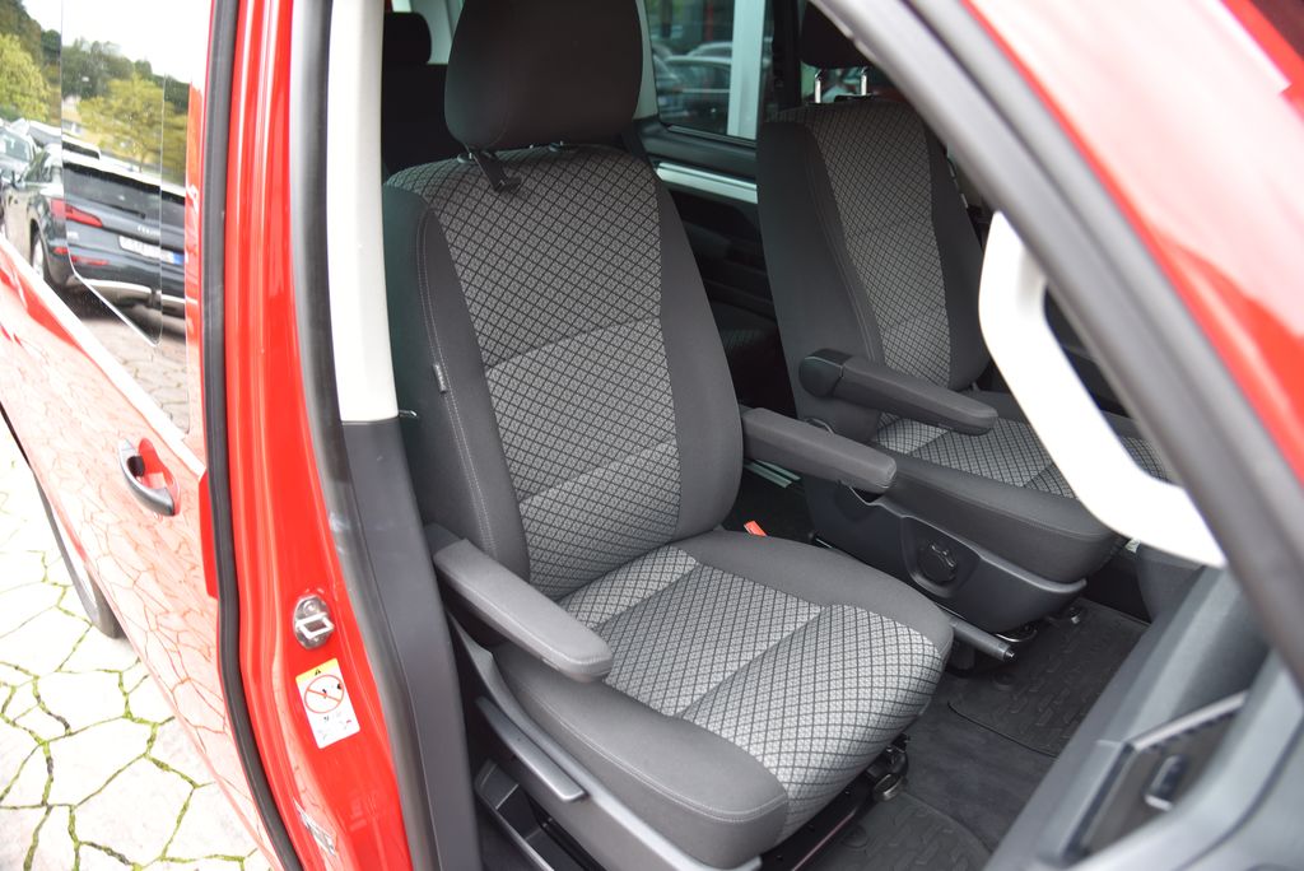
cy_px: 436
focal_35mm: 24
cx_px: 652
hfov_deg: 73.7
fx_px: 870
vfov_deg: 53.2
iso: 500
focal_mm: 24
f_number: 4
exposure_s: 1/25
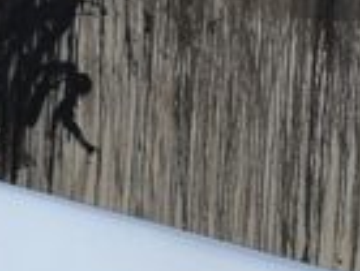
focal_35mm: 156
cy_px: -76
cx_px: -577
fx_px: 1625
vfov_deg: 9.4
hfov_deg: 10.4
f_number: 1.8
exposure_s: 1/33.3
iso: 250
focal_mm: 3.95
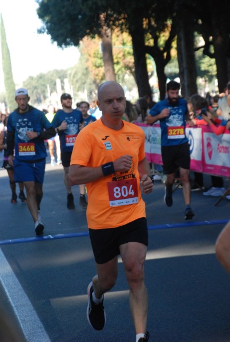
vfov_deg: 14.4
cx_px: 115
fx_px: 1358
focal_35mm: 142
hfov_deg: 9.7
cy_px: 171
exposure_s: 1/400
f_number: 5.6
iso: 1000
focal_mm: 95
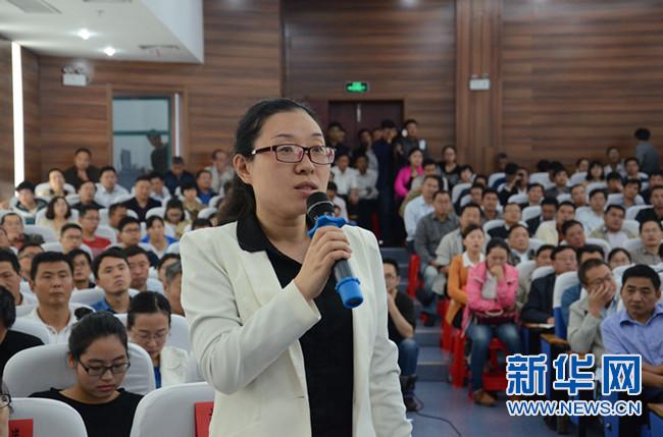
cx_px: 332
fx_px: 1322
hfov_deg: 28.2
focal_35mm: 72
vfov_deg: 18.8
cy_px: 218
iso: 1600
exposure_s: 1/80
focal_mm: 48
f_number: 4.8
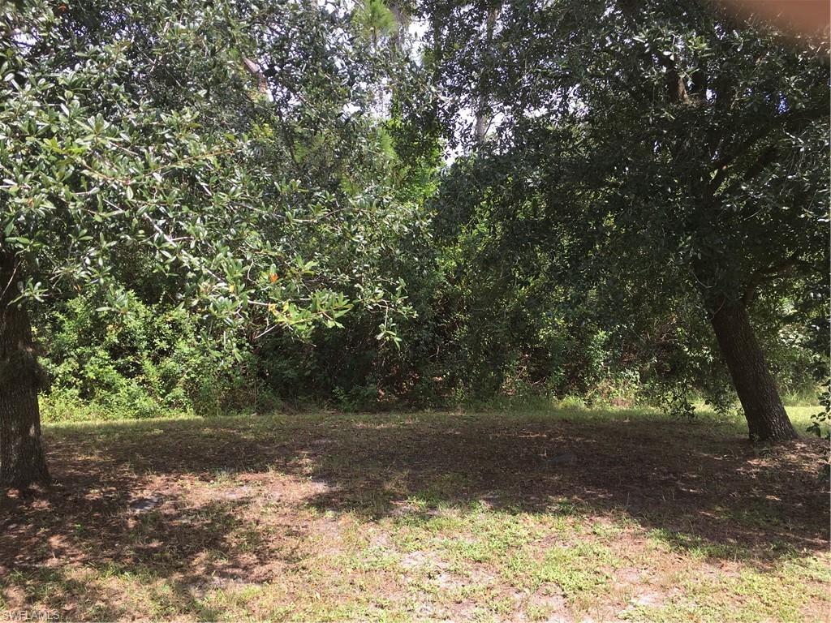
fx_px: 696
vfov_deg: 48.2
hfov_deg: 61.7
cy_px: 312
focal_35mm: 29
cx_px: 416
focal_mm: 4.15
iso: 25
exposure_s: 1/557
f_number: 2.2
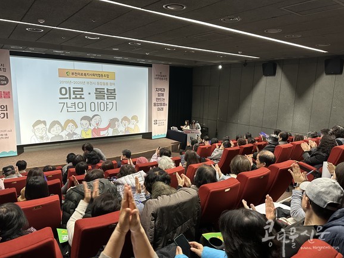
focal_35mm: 25
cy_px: 132
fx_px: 248
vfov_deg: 54.9
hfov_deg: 69.4
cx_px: 169
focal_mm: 6.86
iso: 400
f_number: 1.78
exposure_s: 1/60
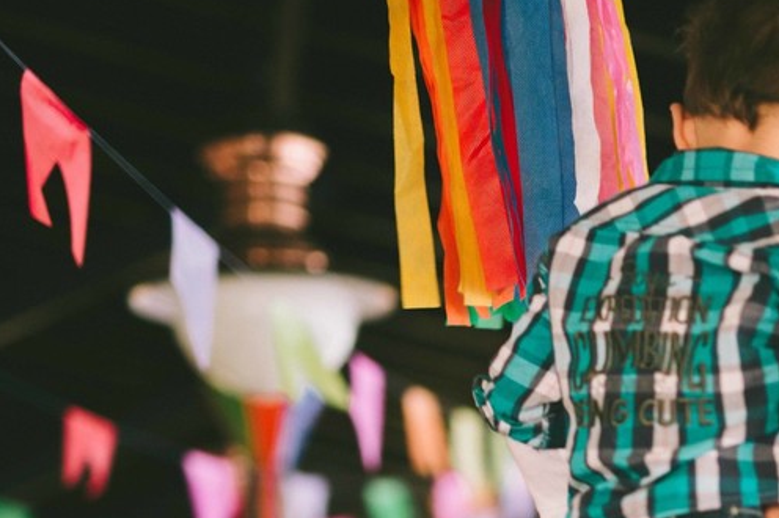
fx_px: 2616
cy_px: 607
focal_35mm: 121
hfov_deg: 16.7
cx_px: 677
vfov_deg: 11.1
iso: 500
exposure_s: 1/80
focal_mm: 50
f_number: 1.4
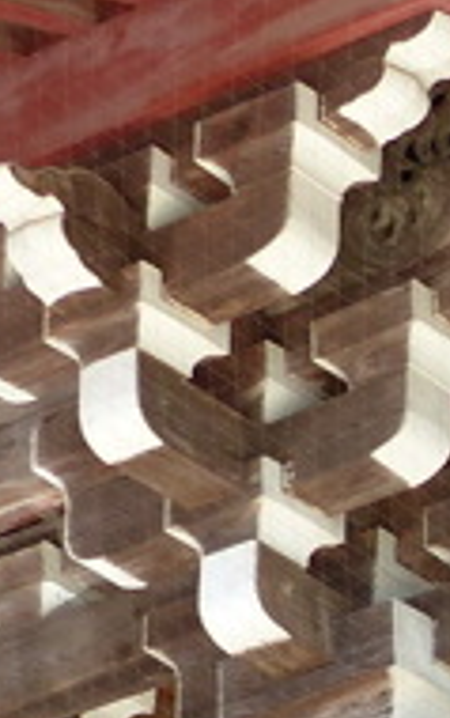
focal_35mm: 223
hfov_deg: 5.8
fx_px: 4369
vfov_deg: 9.3
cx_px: 855
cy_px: 892
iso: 100
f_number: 3.2
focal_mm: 7
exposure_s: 1/125
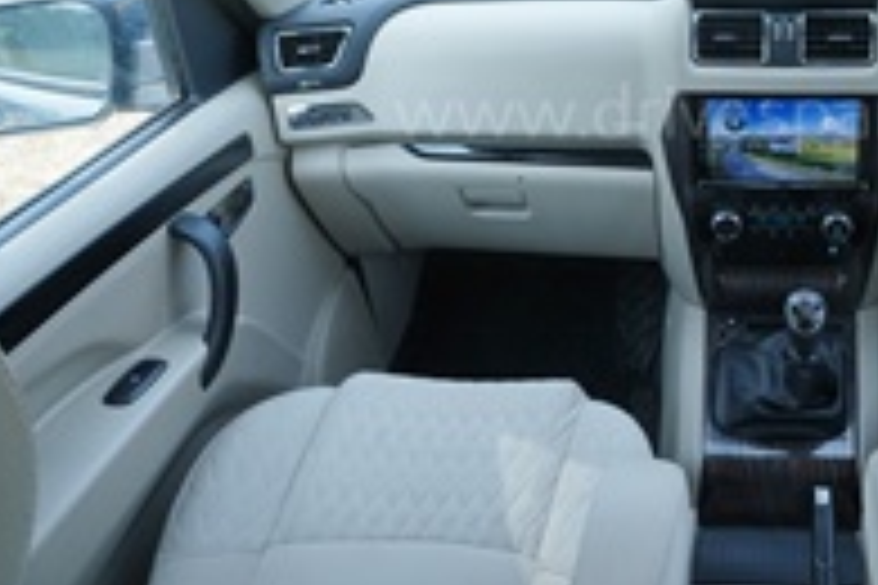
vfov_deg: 34.8
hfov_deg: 48.0
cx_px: 743
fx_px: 902
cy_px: 117
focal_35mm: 37
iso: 400
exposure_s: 1/100
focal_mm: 12
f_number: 8
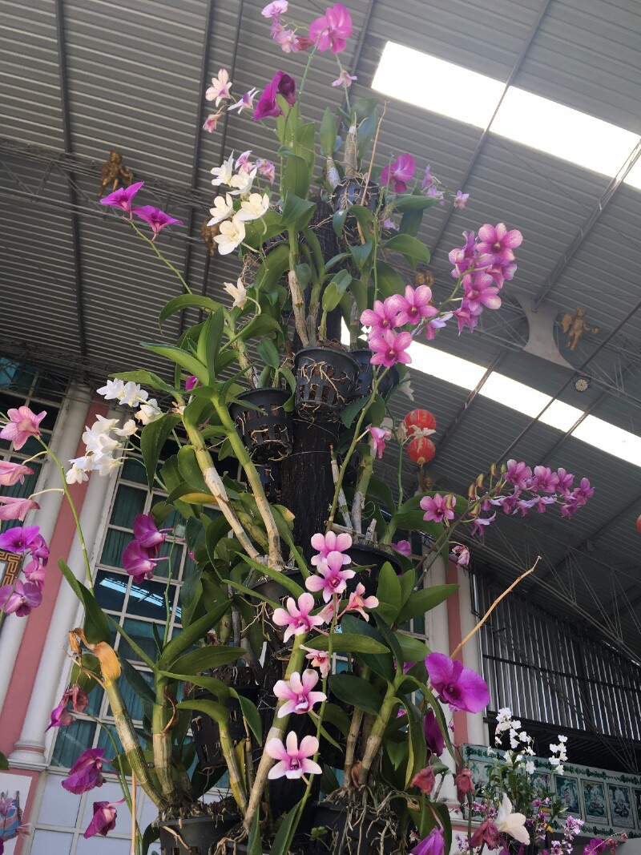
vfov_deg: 61.7
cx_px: 320
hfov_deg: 48.2
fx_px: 716
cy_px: 428
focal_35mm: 29
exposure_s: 1/116
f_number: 2.2
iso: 25
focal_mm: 4.15
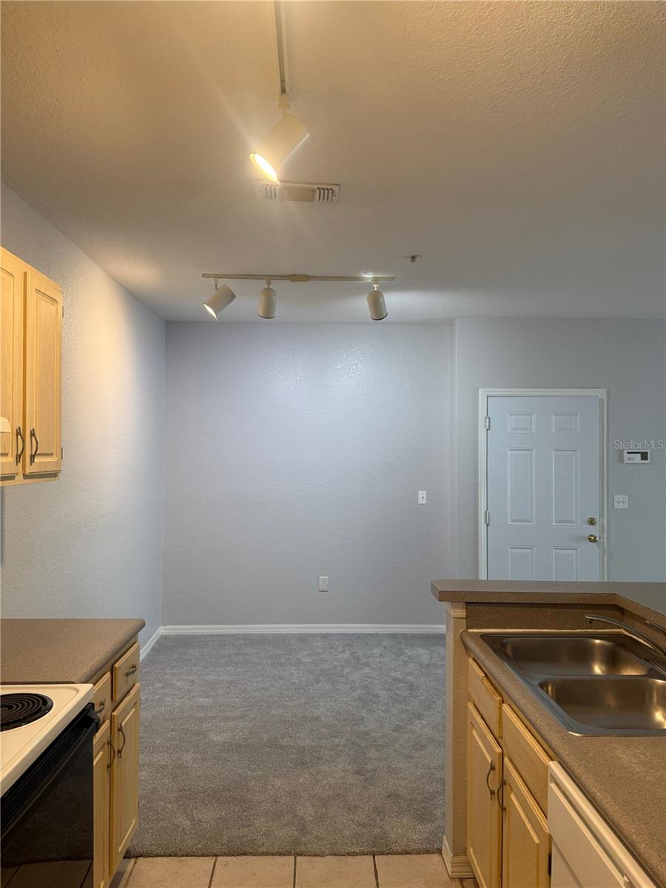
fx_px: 616
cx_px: 333
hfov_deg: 56.8
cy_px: 444
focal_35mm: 24
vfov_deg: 71.6
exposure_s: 1/60
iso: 125
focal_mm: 6.76
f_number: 1.78
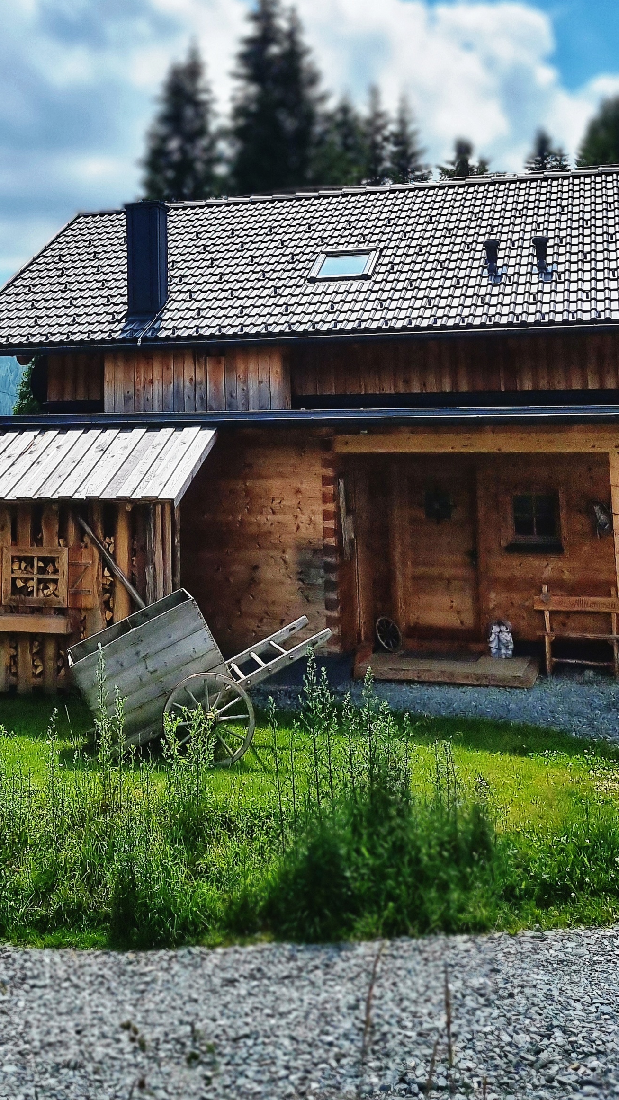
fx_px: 1313
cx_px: 110
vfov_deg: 43.7
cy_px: 247
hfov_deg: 26.0
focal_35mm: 45
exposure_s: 1/2500
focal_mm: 6.7
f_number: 1.8
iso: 50
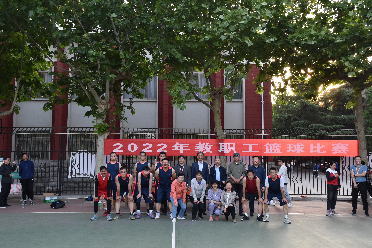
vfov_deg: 36.9
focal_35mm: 36
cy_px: 124
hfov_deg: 53.1
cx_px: 186
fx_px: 372
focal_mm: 24
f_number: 5.6
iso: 400
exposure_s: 1/125
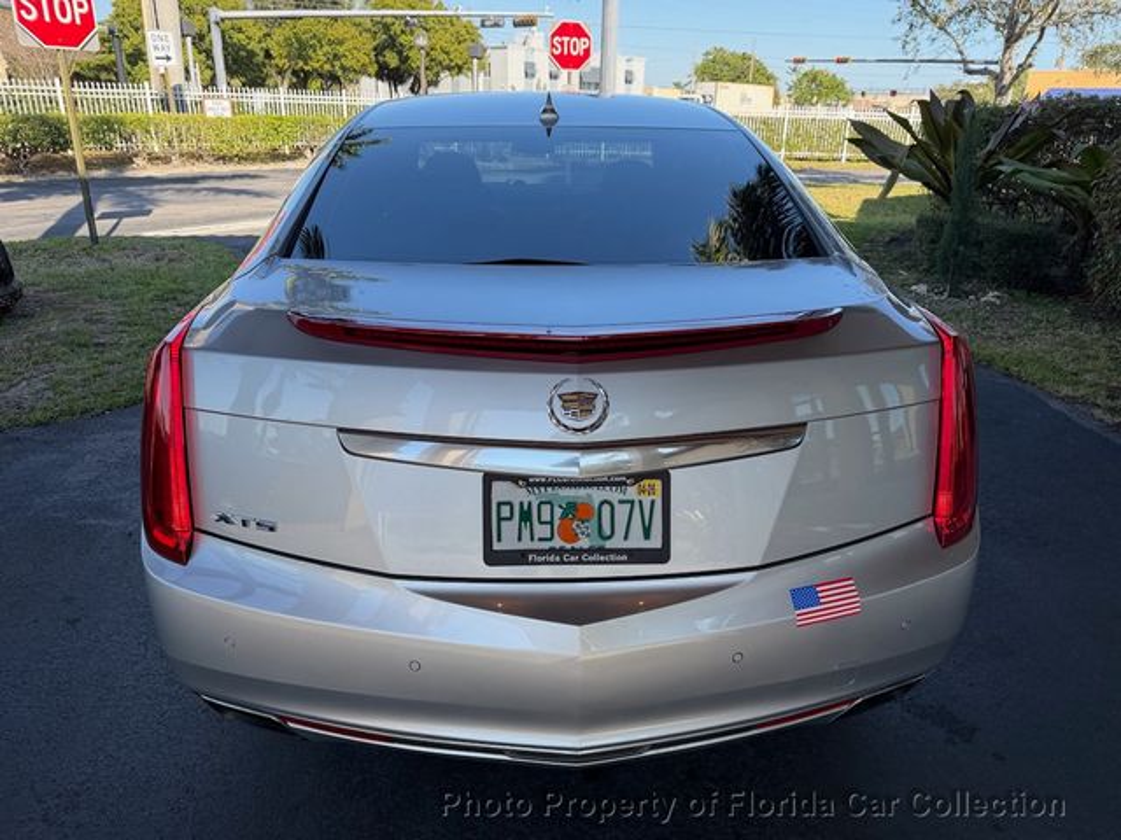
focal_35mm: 24
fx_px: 777
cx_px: 560
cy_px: 420
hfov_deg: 71.6
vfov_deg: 56.8
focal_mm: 6.76
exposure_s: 1/1271
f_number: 1.78
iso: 100
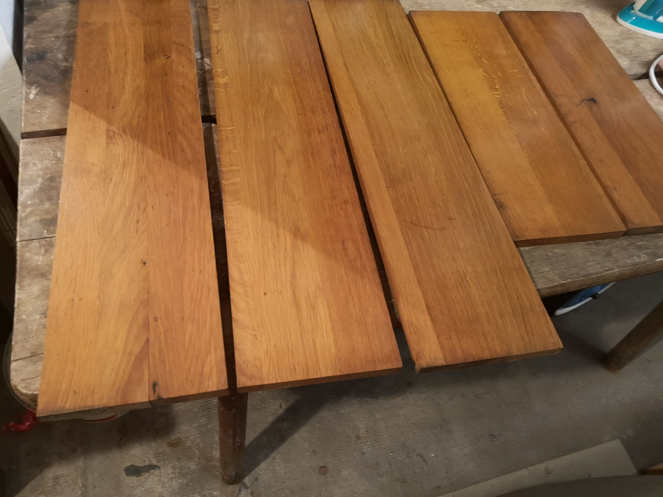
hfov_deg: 65.3
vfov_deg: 51.4
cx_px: 332
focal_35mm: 27
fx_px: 517
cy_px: 248
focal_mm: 3.95
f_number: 1.8
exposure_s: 1/20
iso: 500
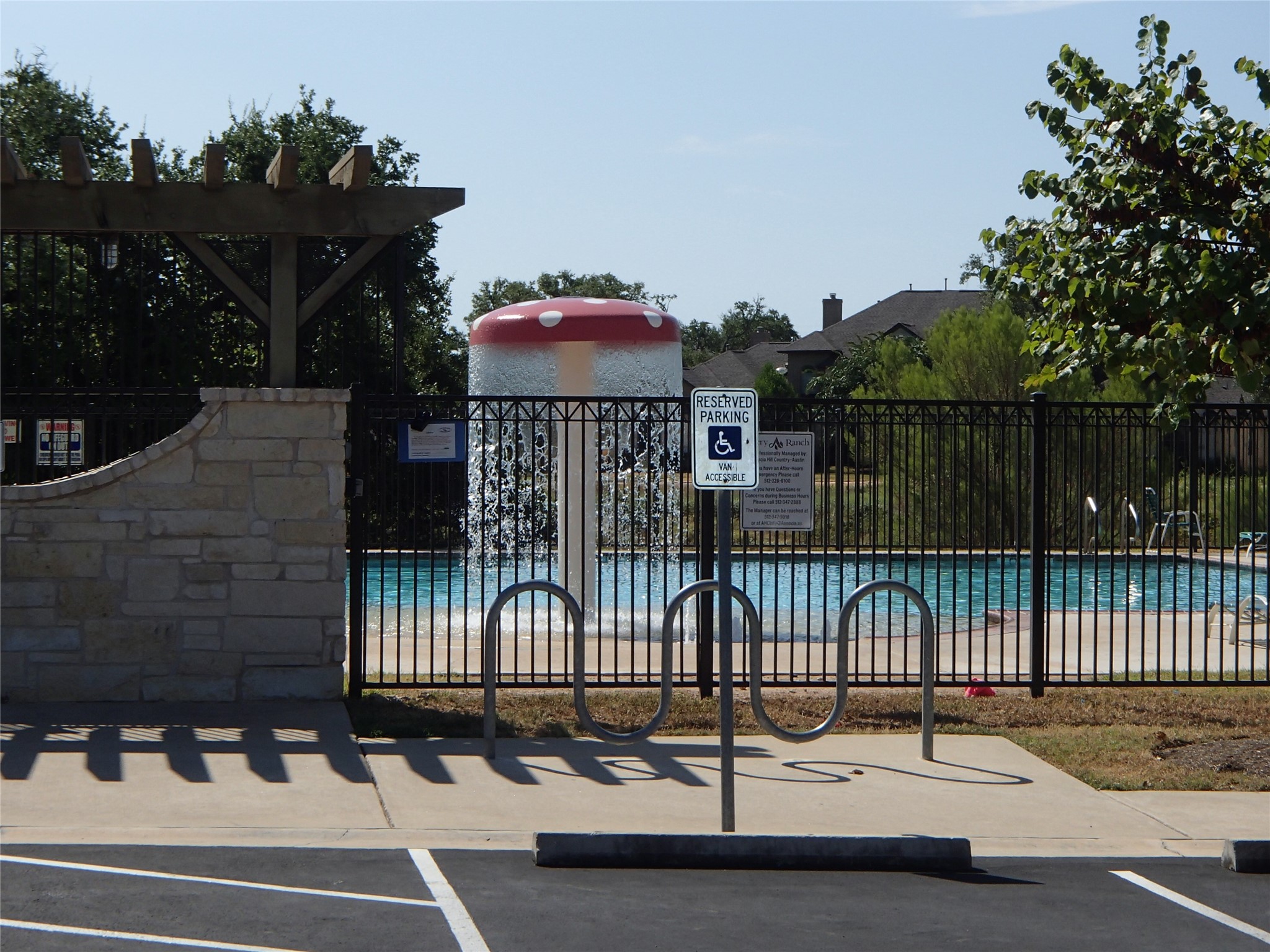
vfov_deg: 18.9
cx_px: 635
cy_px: 476
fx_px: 2862
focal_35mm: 78
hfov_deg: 25.0
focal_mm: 14
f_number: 5.9
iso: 100
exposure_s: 1/640
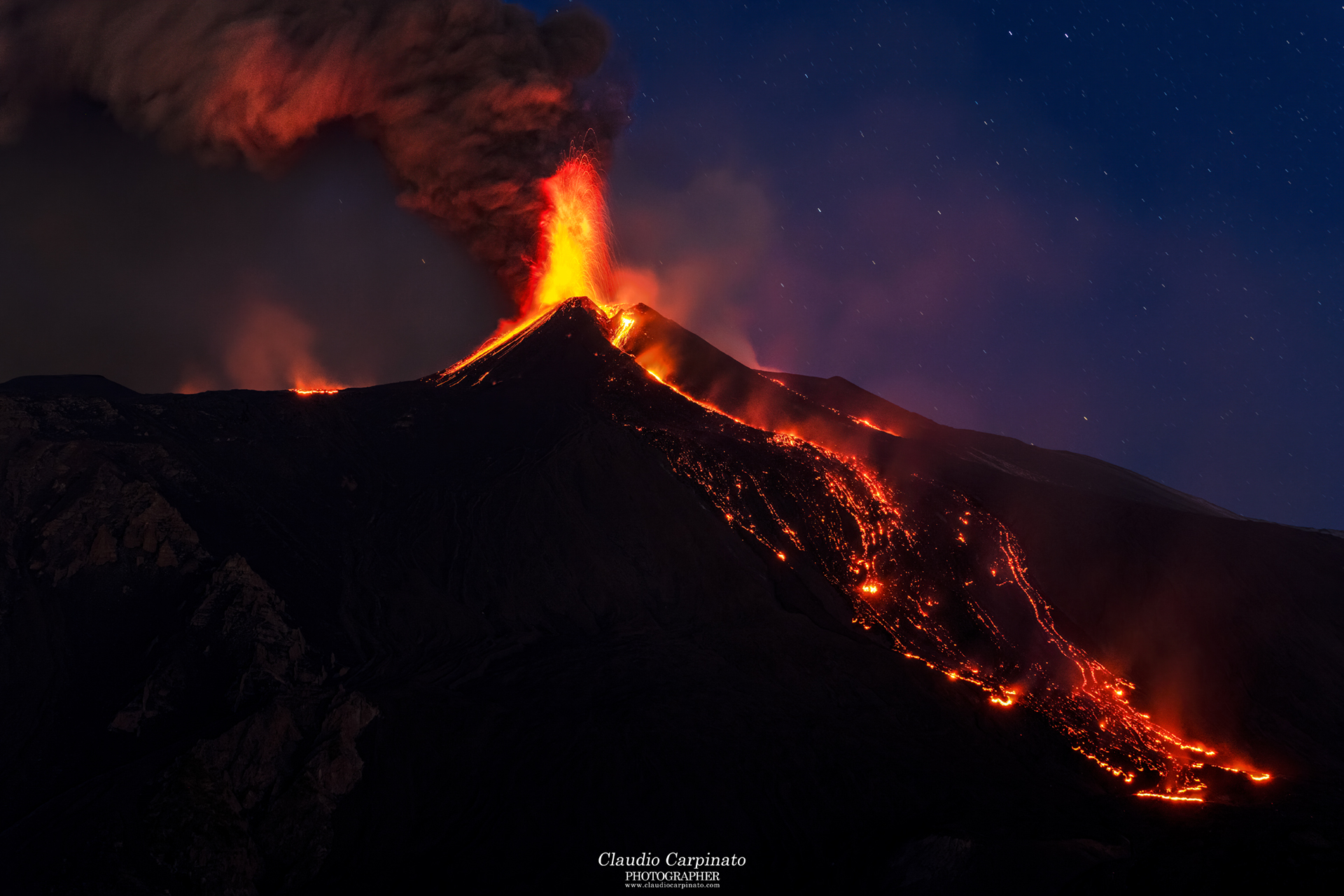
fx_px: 2613
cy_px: 448
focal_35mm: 70
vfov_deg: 19.5
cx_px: 672
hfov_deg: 28.8
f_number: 4
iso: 800
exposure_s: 25
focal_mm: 70
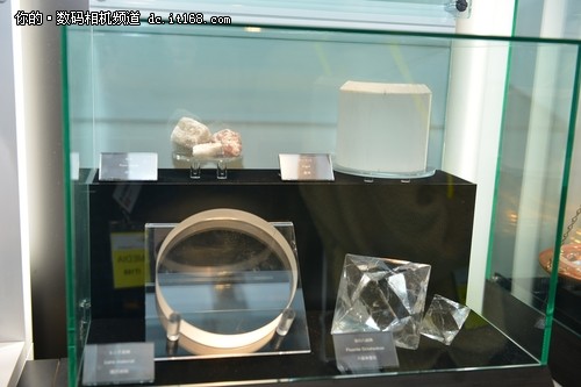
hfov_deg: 46.4
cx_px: 290
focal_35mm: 42
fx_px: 678
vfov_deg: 31.9
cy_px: 194
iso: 320
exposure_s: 1/60
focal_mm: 42
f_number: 4
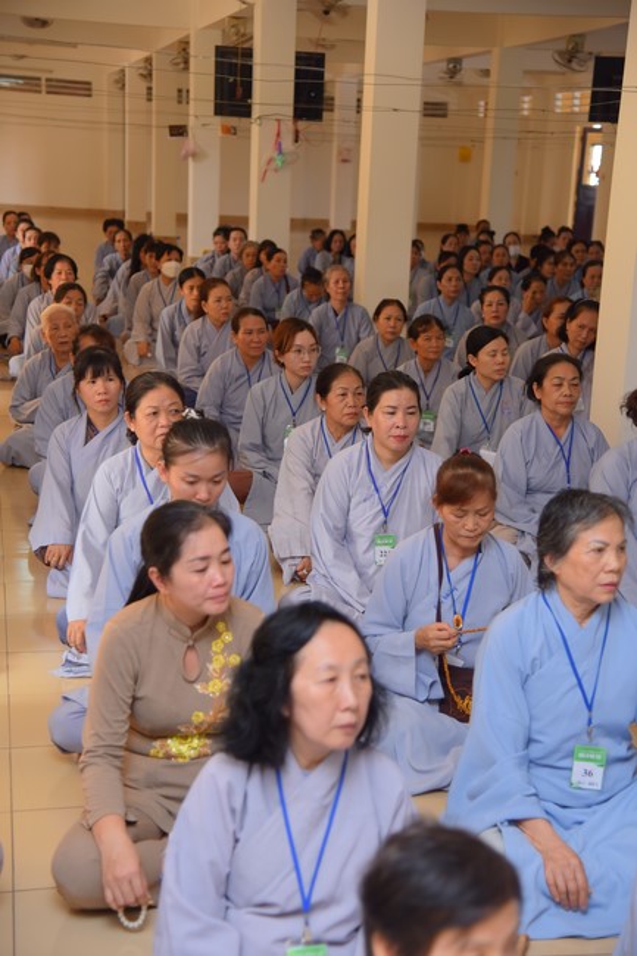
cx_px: 318
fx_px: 1646
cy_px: 478
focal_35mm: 62
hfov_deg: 21.9
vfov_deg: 32.4
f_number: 4
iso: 320
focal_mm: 62
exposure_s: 1/125
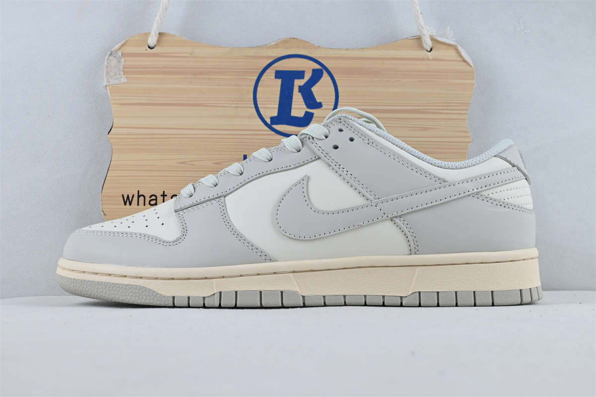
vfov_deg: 28.5
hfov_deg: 41.7
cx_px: 298
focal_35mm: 47
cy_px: 198
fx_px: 782
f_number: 10
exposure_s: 1/160
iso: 1000
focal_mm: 31.5
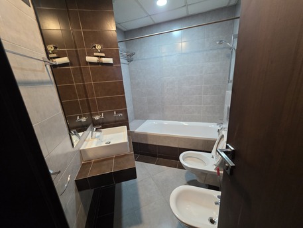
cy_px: 114
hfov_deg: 106.2
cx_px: 152
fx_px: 114
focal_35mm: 13
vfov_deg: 89.9
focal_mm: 2.2
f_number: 1.9
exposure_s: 1/50
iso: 500
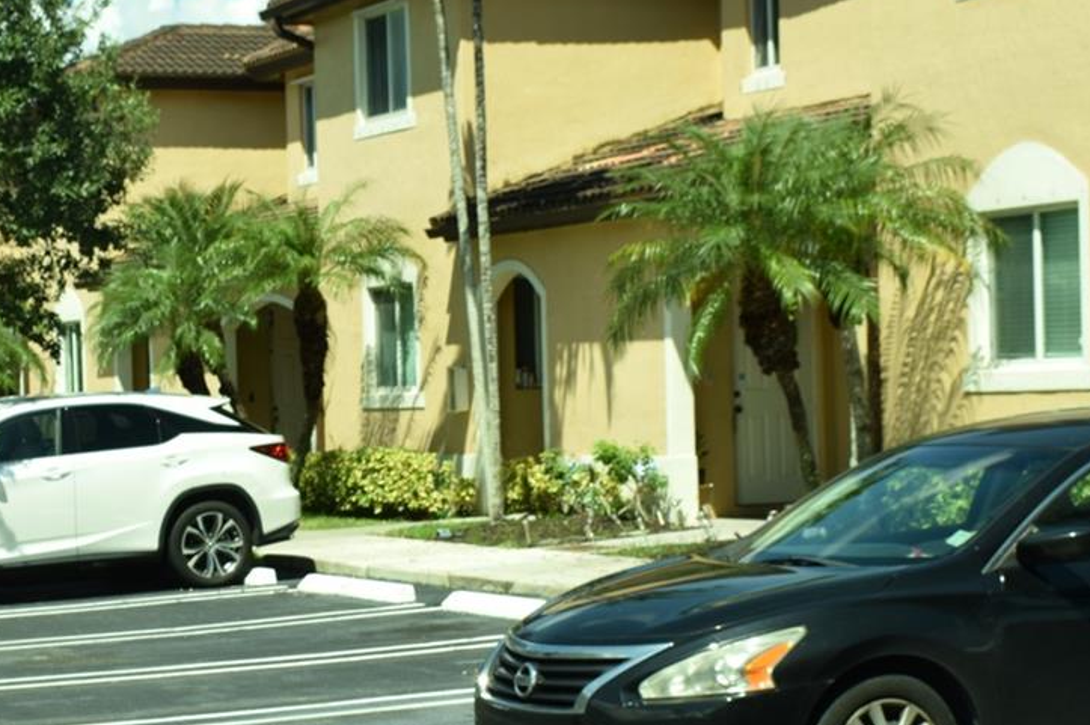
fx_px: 2814
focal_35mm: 93
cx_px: 232
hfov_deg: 21.7
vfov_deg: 14.6
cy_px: 502
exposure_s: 1/320
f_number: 9
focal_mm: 28
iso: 200
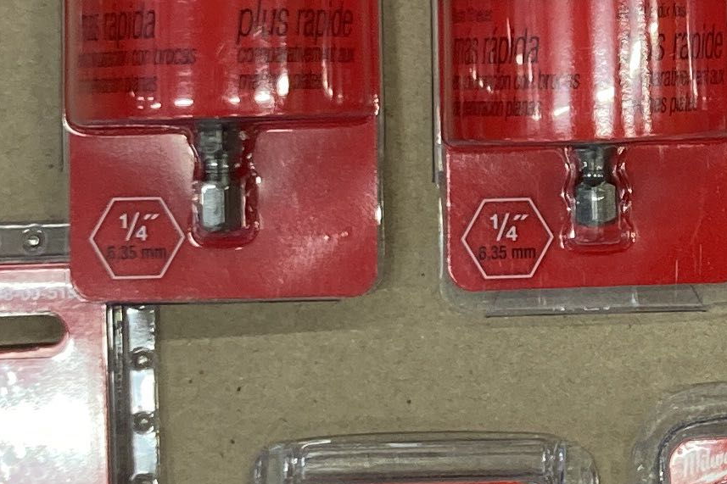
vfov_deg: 10.0
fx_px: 2766
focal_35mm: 137
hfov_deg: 14.5
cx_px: 873
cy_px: 68
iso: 80
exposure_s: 1/96
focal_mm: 3.99
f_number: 1.8
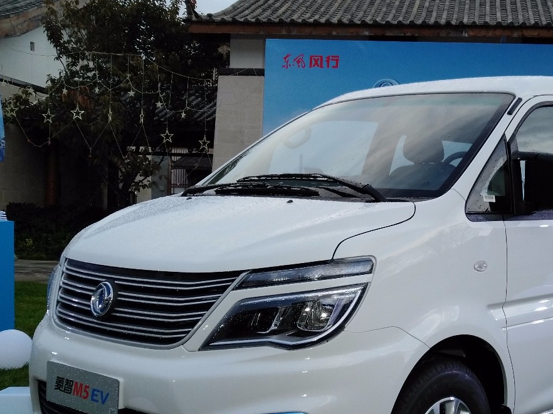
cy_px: 265
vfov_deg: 29.5
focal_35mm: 49
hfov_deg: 38.1
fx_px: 783
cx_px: 406
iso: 147
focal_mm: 3.95
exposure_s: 1/294
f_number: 1.8
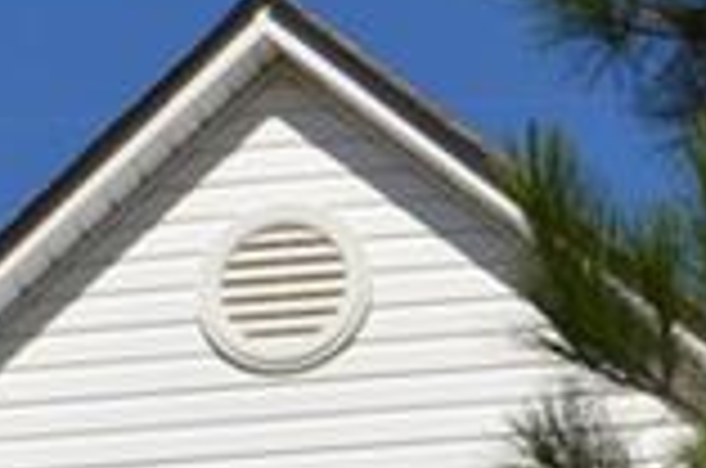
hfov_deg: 7.0
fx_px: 5754
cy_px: 1467
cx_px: -22
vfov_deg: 4.5
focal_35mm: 294
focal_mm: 30
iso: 100
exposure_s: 1/200
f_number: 10
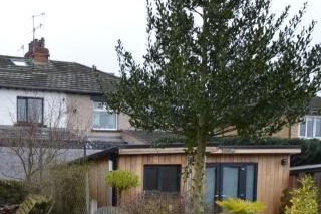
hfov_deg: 36.5
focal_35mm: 48
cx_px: -8
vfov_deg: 25.8
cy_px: 241
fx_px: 428
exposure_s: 1/125
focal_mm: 10
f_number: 5.6
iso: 250
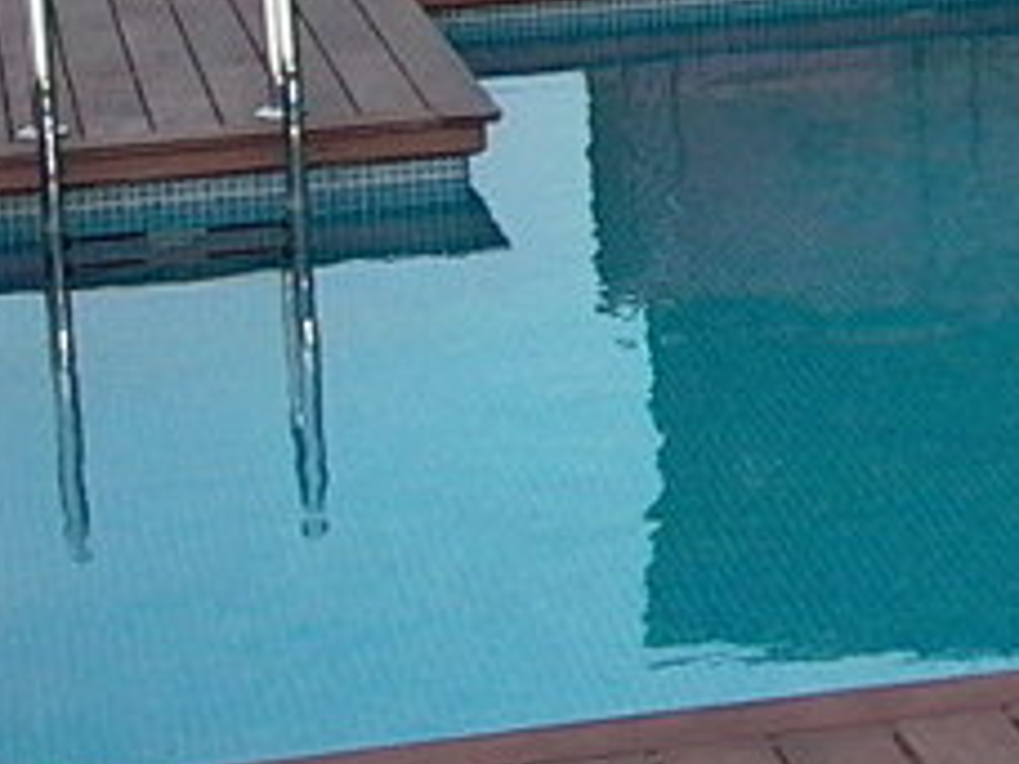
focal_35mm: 150
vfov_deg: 9.7
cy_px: -208
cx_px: 1403
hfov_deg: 12.7
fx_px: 4416
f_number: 2.13
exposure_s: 1/97.9
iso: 100
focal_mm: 8.19
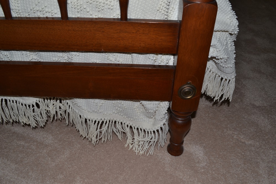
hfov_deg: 61.9
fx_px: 230
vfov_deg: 43.6
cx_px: 138
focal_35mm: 30
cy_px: 92
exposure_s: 1/60
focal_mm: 20
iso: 100
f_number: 8
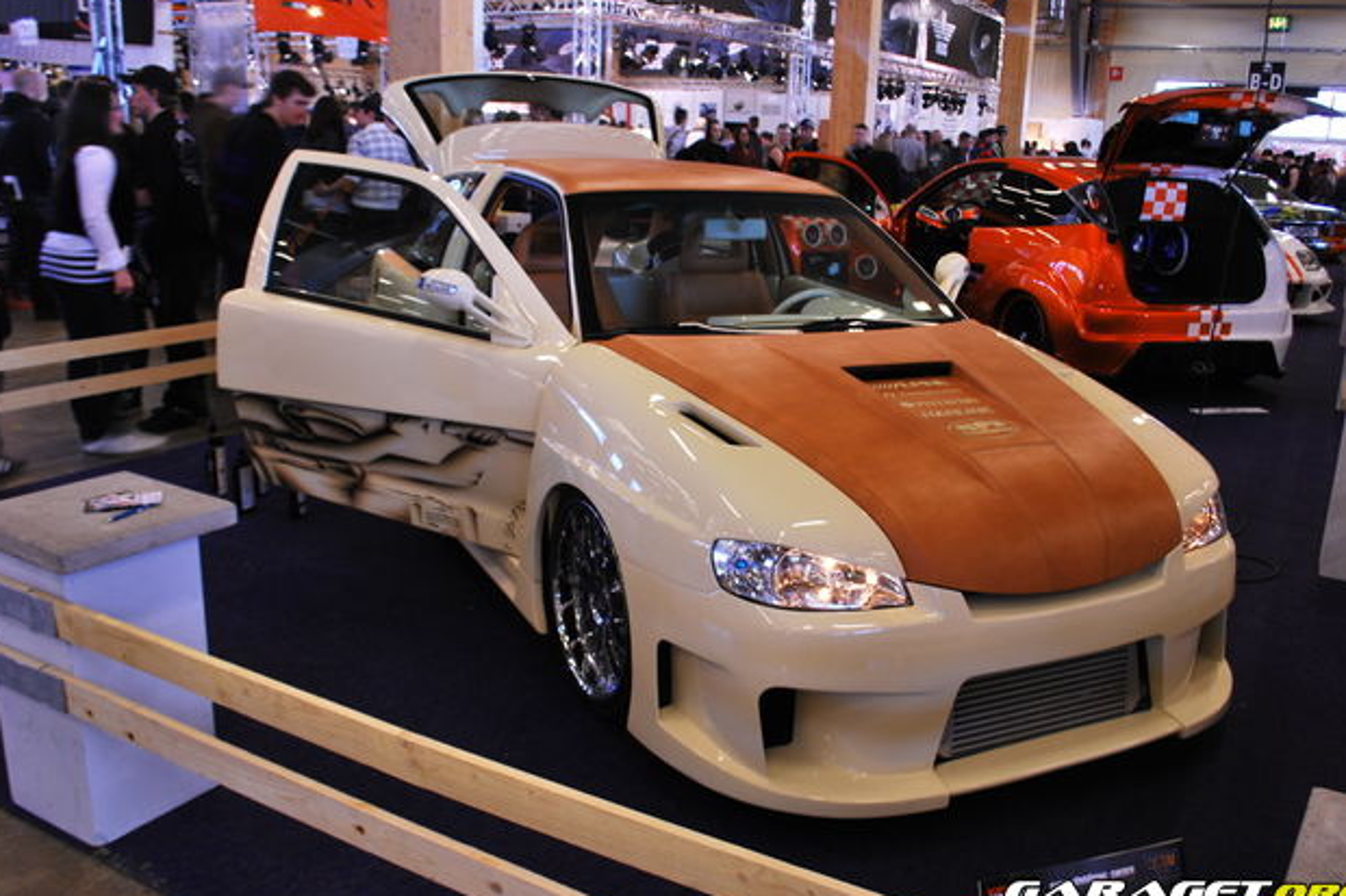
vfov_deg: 42.3
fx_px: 1159
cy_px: 449
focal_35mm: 31
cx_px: 682
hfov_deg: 60.3
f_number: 8
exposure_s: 1/6
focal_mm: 20
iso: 100
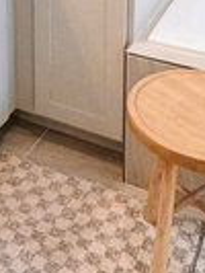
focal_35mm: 81
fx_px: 639
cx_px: -16
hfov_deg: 17.7
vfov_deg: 20.2
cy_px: -152
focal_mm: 2.22
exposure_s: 1/120
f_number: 2.2
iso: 50
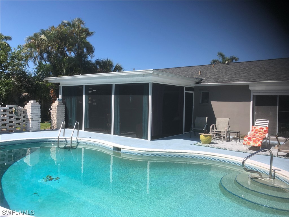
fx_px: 234
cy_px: 108
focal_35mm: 28
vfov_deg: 49.7
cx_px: 144
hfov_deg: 63.4
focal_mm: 3.99
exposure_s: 1/1517
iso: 20
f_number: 1.8
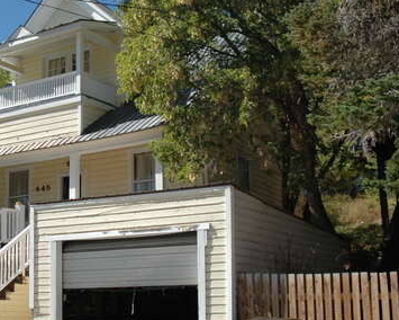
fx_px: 673
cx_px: 88
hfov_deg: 32.2
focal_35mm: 57
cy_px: 171
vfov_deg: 26.7
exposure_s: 1/1600
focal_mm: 18
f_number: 3.5
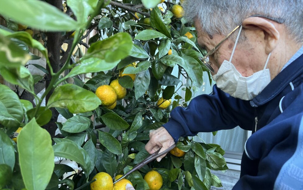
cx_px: 151
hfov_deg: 66.5
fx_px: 231
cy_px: 103
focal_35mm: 28
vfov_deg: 44.5
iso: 80
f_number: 1.6
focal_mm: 5.1
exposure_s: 1/121
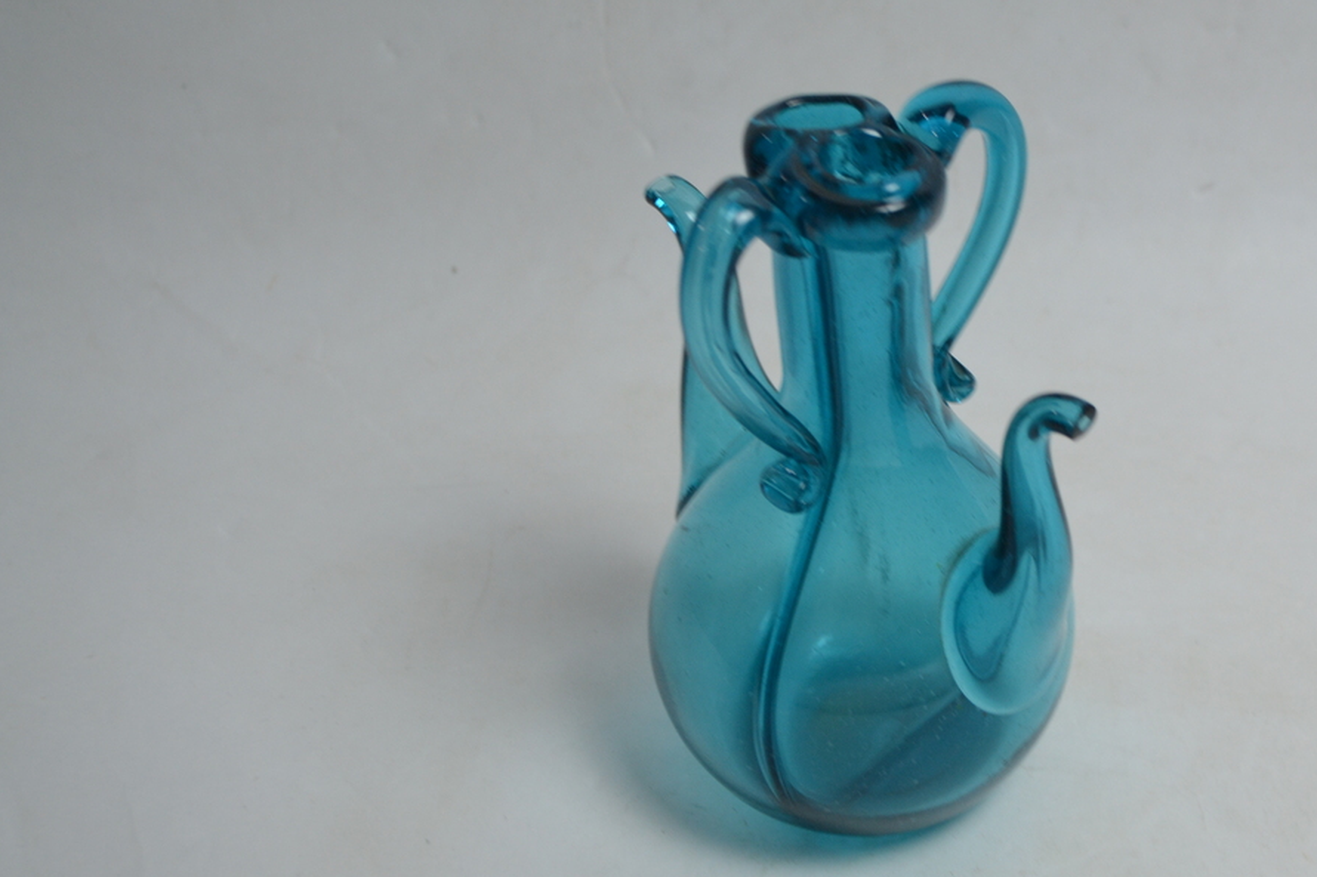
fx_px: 2146
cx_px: 857
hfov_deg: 33.9
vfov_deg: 23.1
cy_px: 482
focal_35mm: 59
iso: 400
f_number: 4.5
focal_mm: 29
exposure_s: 1/30
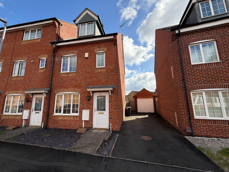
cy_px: 86
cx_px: 114
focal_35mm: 14
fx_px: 93
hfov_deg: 102.1
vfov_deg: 85.7
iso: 80
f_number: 2.2
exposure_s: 1/2410
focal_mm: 2.22
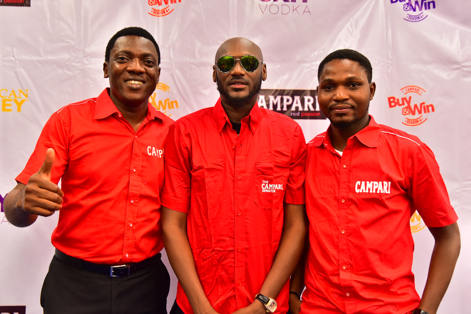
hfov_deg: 44.5
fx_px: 576
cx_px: 236
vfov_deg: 30.5
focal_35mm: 44
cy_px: 157
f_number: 3.5
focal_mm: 44
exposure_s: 1/200
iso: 1600
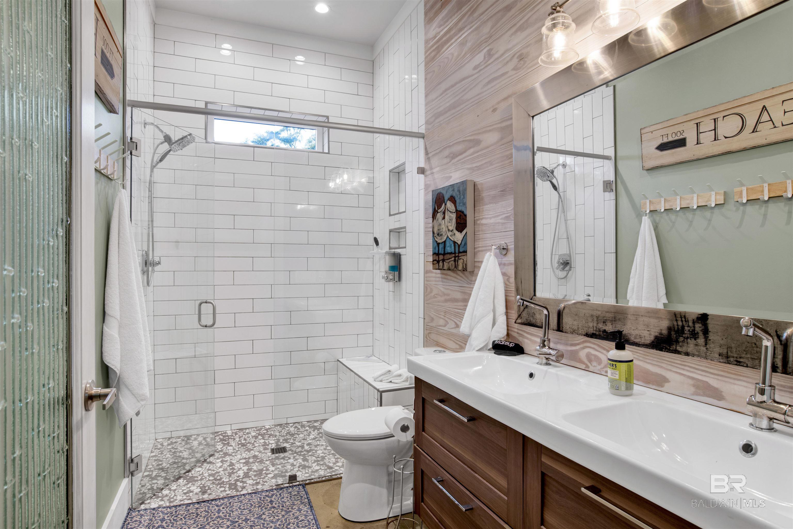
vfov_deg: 64.6
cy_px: 264
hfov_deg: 86.9
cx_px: 396
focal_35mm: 19
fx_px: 418
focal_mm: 19
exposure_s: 1/2.5
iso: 200
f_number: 11
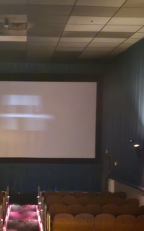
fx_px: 239
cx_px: 25
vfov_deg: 51.4
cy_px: 128
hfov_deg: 32.5
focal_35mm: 38
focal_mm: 5.4
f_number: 1.8
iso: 2000
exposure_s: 1/2
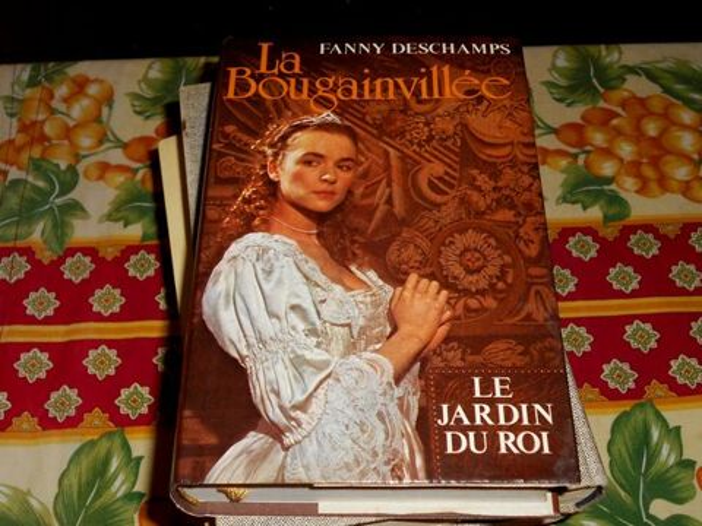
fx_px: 892
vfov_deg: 32.9
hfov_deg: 42.9
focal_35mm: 44
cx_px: 351
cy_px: 263
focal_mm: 7.7
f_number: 4.2
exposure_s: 1/30
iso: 80
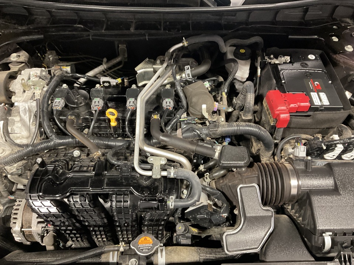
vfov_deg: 48.2
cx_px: 177
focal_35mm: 29
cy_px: 132
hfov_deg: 61.7
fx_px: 297
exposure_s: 1/30
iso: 250
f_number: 1.8
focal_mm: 3
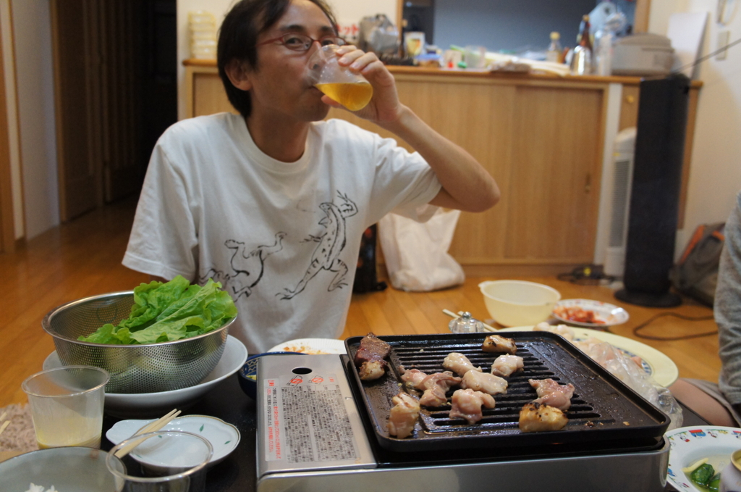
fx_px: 647
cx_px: 370
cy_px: 246
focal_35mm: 32
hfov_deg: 59.6
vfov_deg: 41.6
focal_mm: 21
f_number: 4
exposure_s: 1/80
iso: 1600
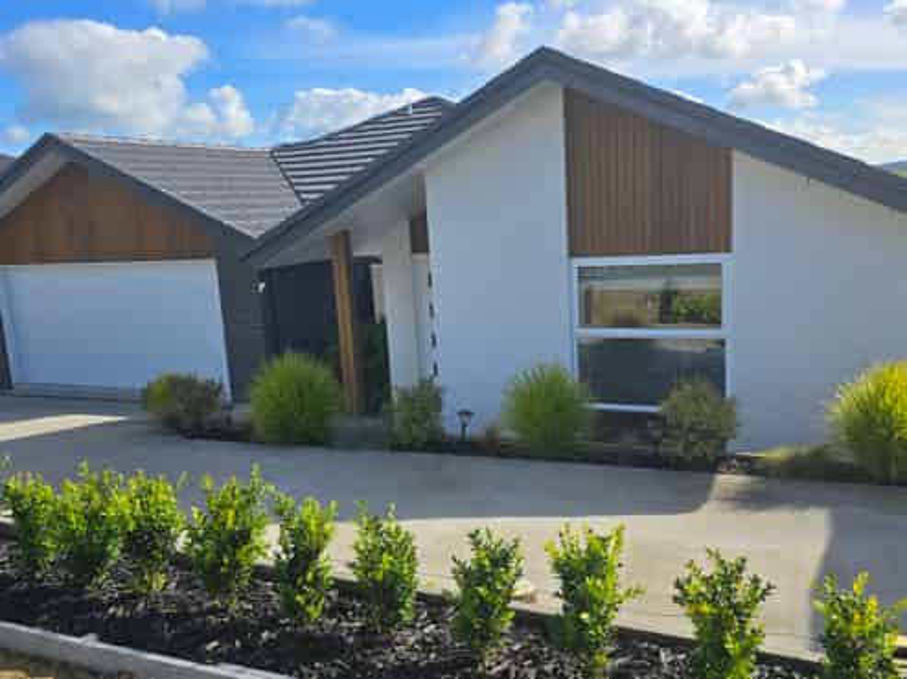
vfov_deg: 58.8
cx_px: 454
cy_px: 340
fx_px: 602
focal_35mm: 23
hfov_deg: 74.0
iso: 12
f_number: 1.7
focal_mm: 6.3
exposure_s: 1/686
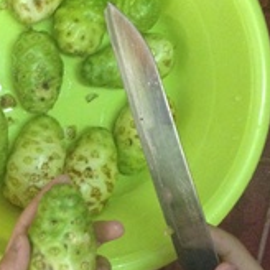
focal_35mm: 85
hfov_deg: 20.1
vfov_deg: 20.4
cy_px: 120
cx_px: 36
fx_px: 750
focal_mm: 4.28
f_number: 2.4
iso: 400
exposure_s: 1/20
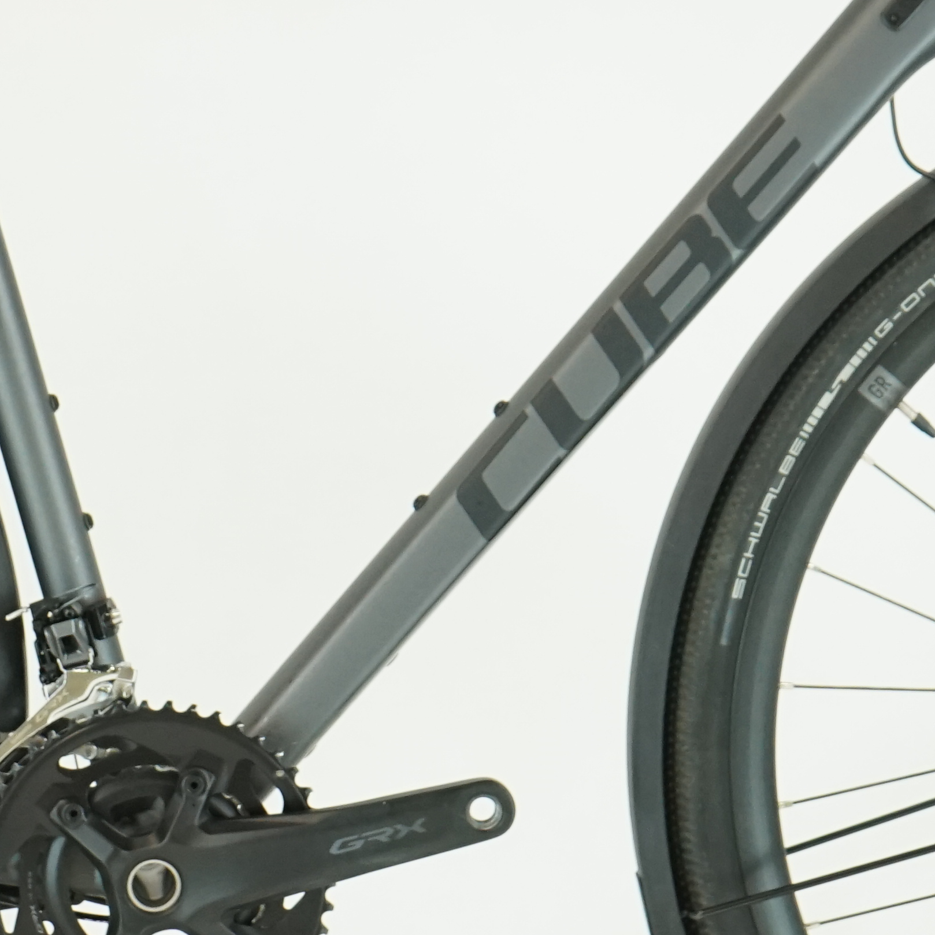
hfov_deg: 8.4
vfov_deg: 8.4
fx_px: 6356
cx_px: 309
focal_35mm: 208
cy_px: 319
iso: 1600
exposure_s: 1/200
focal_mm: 66
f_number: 5.6
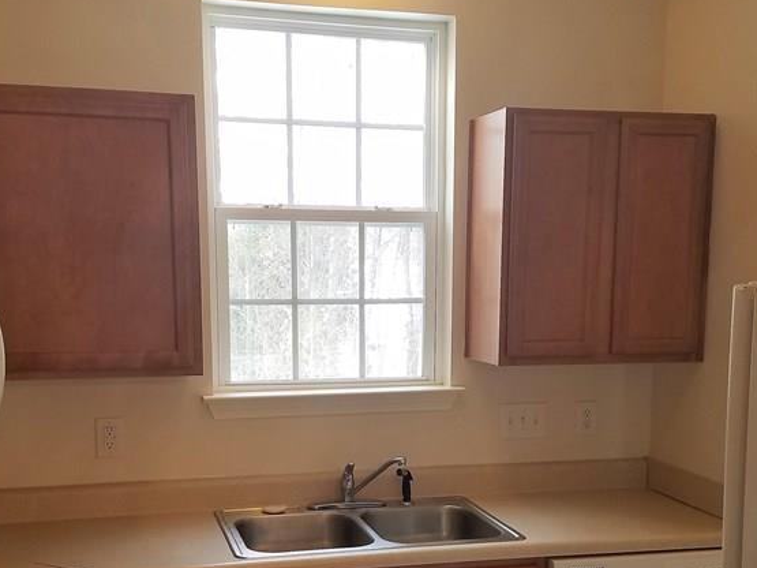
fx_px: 1049
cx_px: 400
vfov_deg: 30.1
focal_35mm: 48
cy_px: 375
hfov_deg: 39.7
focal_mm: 4.2
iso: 64
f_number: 1.7
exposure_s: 1/60
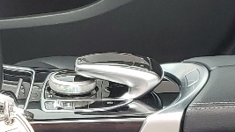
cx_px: 129
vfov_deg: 7.1
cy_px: 172
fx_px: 1059
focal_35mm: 170
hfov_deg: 12.7
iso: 50
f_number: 1.5
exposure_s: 1/286
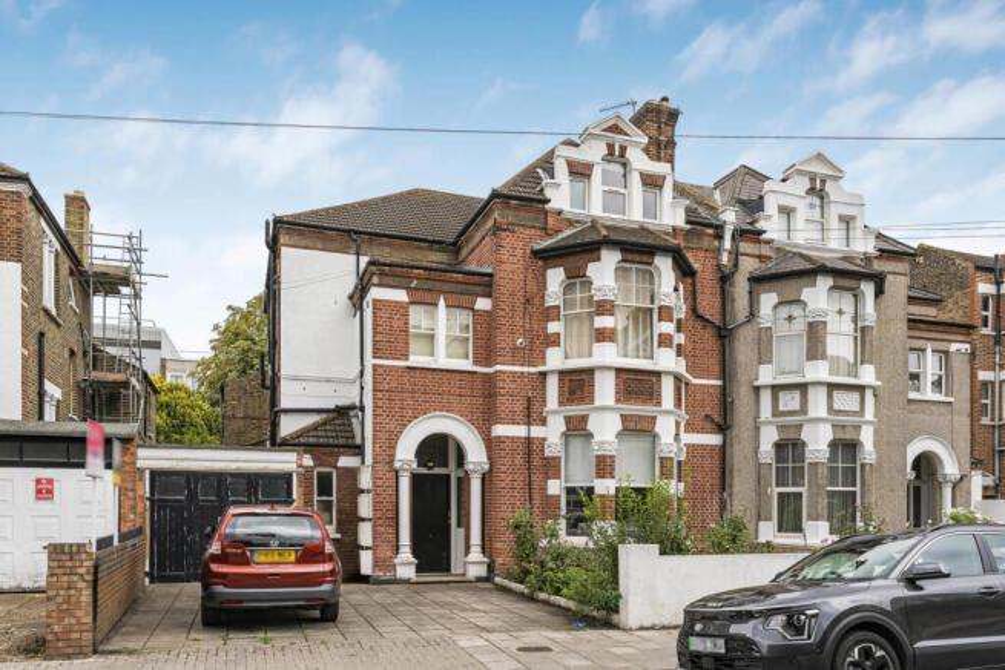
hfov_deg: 71.5
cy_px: 335
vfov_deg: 51.3
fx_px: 698
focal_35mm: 25
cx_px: 502
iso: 320
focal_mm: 25
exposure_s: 1/250
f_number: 9
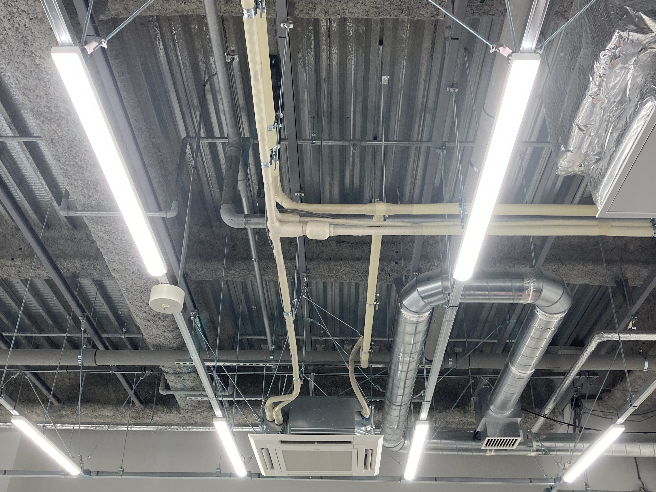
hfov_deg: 63.4
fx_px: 531
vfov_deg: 49.7
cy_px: 246
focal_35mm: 28
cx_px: 328
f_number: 1.8
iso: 320
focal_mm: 3.99
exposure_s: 1/50
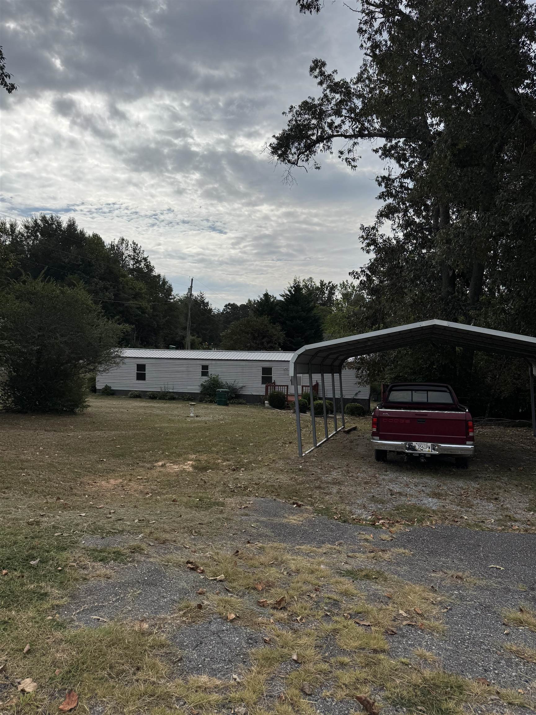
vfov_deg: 71.6
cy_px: 358
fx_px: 495
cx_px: 268
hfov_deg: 56.8
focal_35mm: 24
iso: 80
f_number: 1.78
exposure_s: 1/7937
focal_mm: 6.76
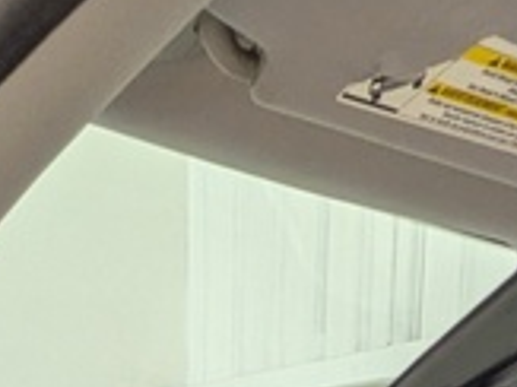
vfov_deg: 11.2
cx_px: 209
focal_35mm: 88
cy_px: 1126
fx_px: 1313
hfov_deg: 22.2
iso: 53
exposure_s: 1/25
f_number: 2.2
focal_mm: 1.83
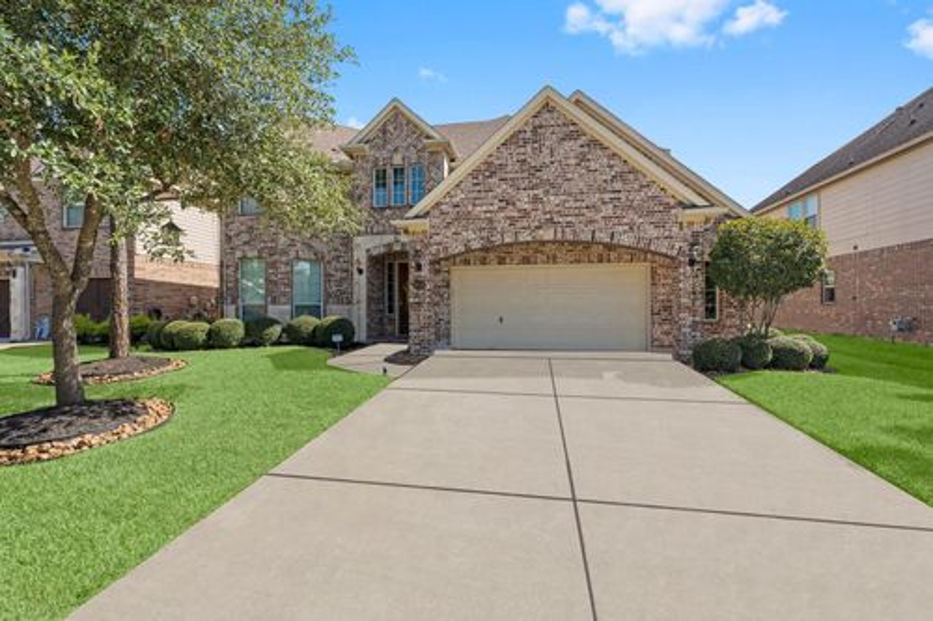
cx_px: 466
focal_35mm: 16
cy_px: 310
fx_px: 415
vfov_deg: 73.7
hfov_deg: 96.8
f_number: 10
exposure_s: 1/1250
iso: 640
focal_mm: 16
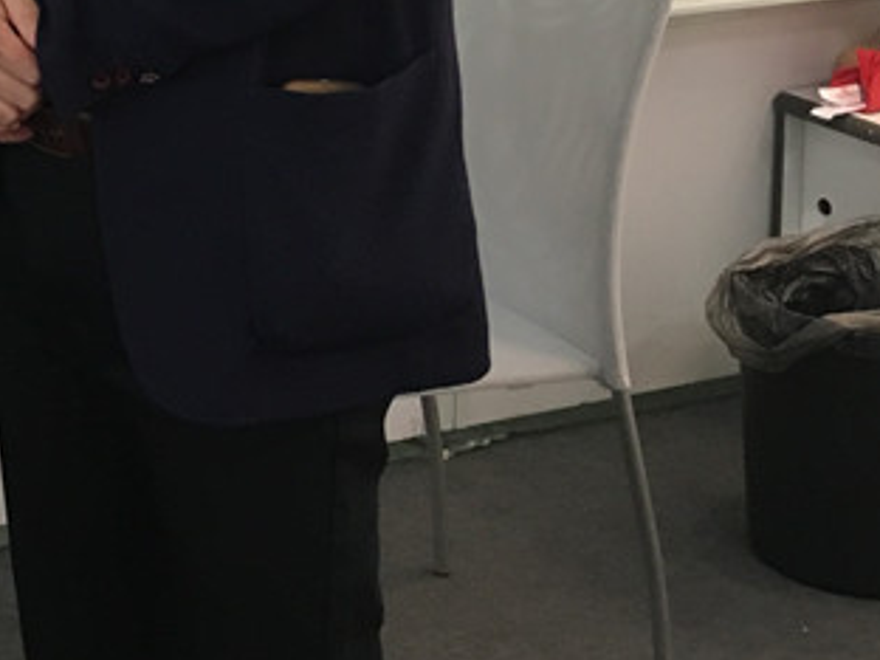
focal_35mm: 93
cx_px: -217
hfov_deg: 19.6
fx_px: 2364
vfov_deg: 14.8
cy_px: -307
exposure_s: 1/33
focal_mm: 4.15
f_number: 2.2
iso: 160
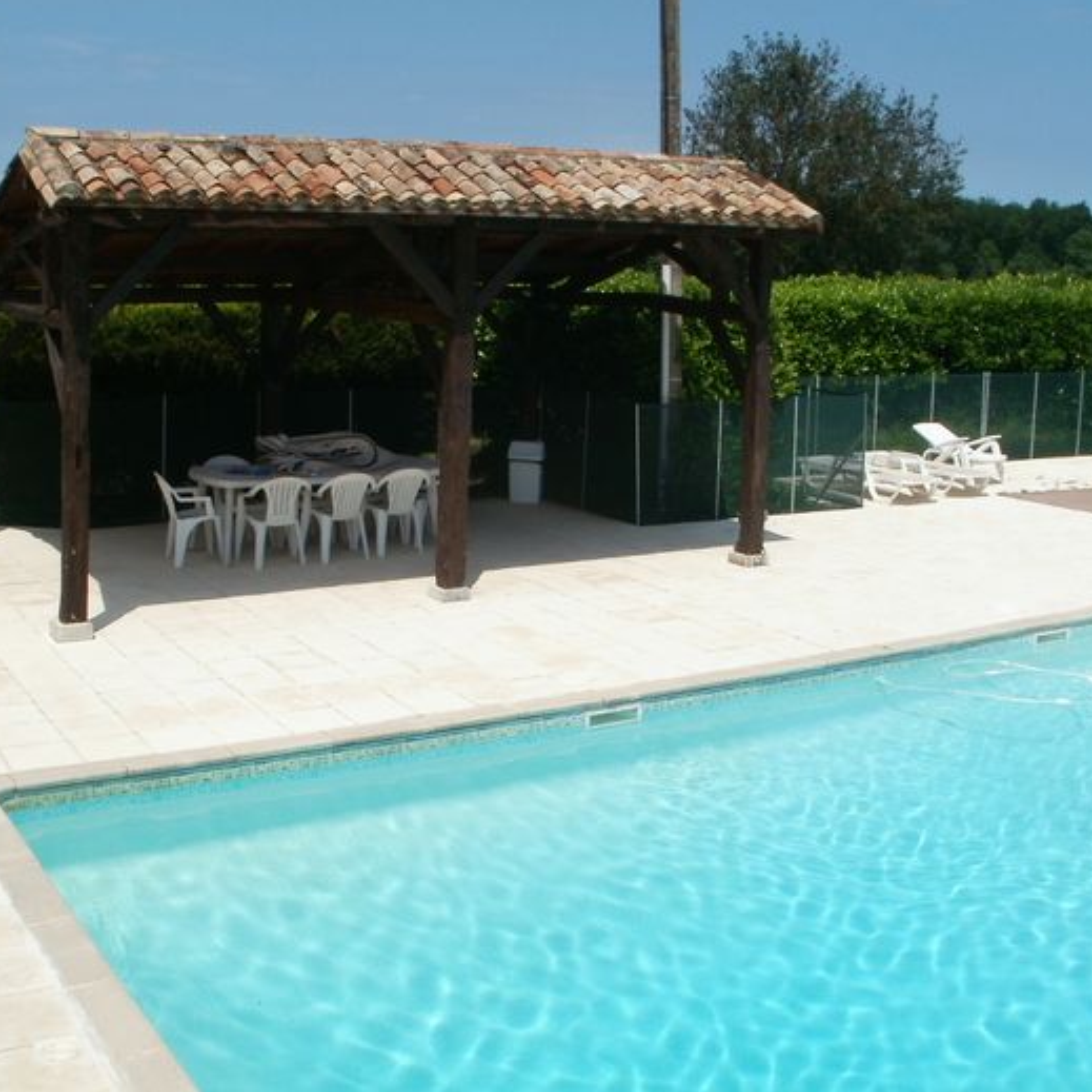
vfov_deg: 39.2
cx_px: 510
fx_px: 1535
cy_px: 541
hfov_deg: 39.2
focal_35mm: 43
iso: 100
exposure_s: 1/800
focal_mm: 6.3
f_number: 5.6
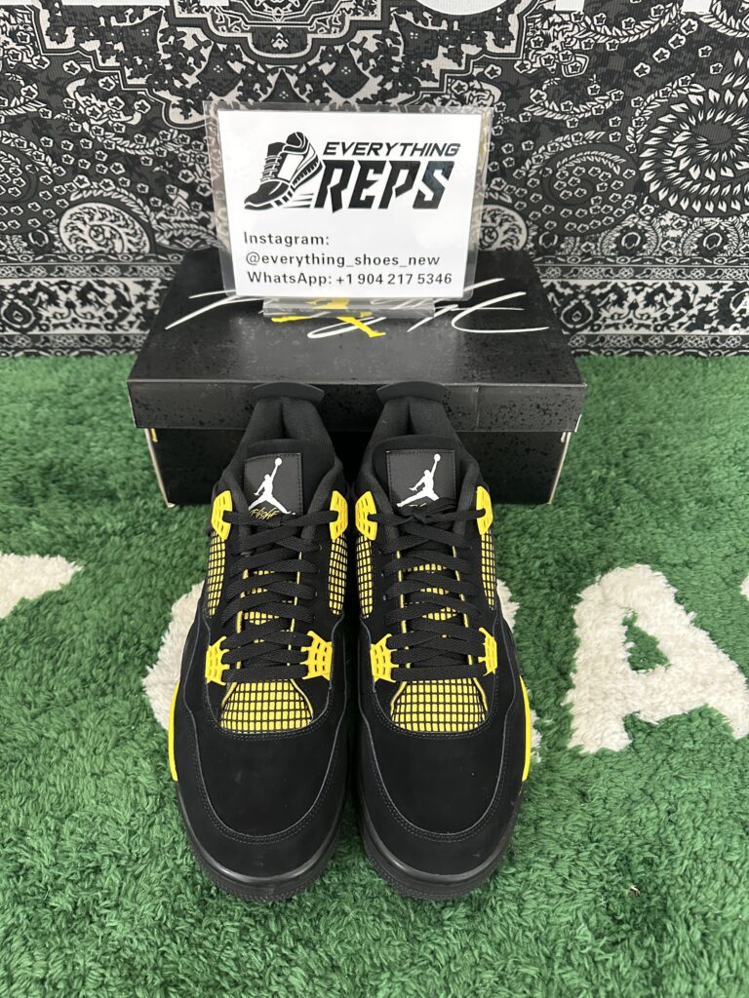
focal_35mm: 24
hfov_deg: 56.8
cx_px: 374
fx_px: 692
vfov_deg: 71.6
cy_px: 499
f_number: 1.78
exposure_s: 1/50
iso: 640
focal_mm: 6.86
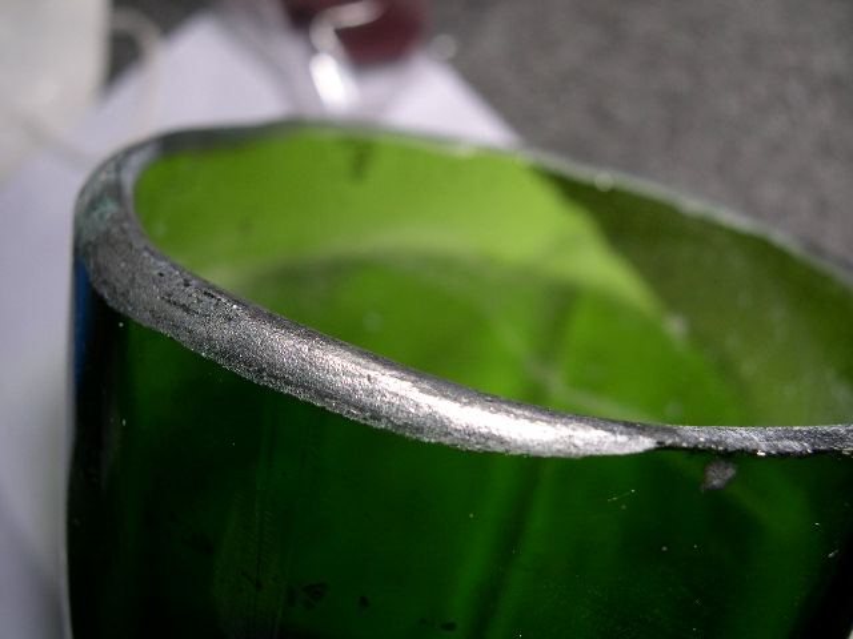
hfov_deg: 49.0
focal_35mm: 38
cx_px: 426
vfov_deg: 37.7
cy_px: 320
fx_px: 936
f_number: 7.6
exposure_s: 1/60
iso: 100
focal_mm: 8
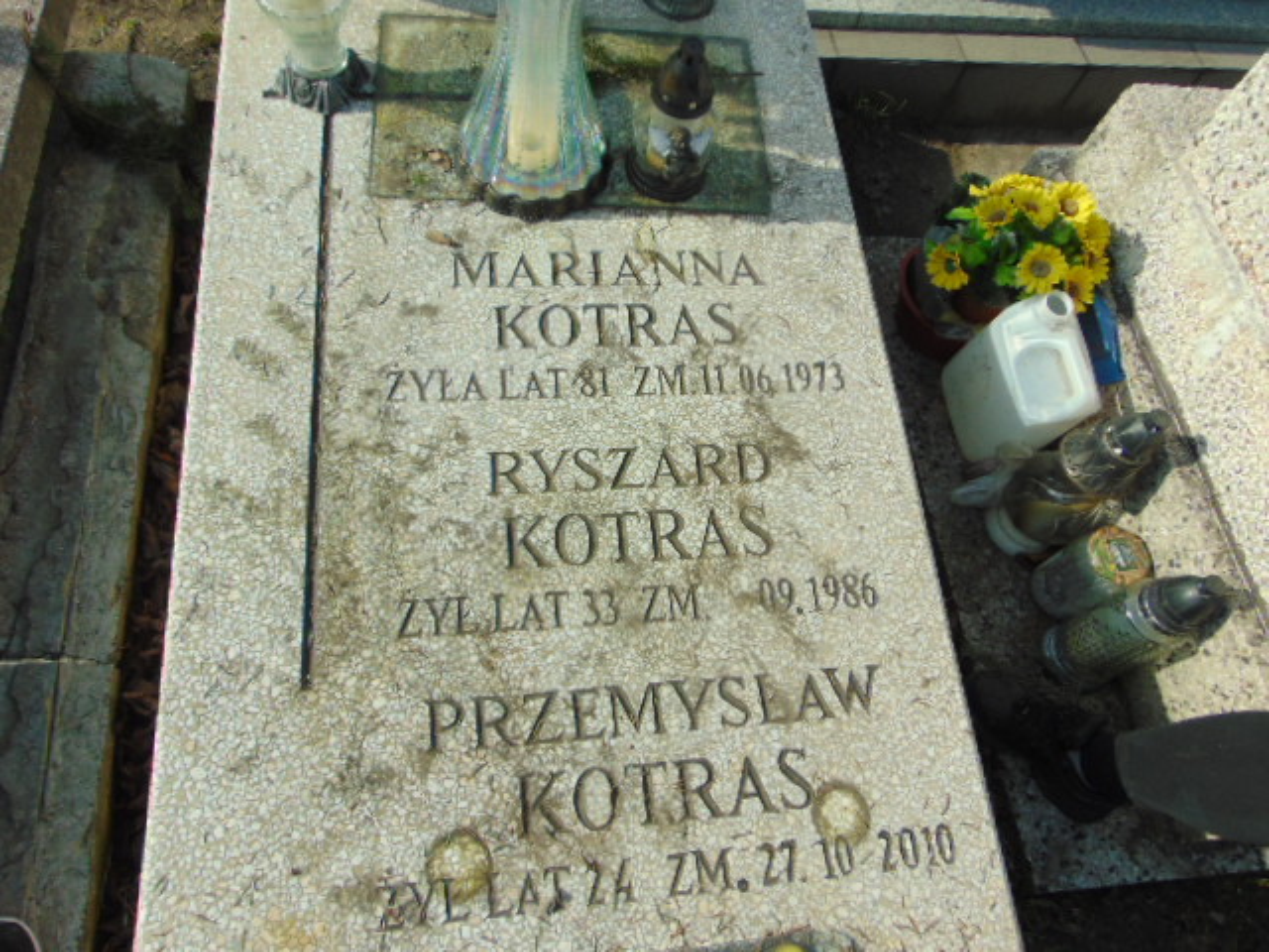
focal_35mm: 25
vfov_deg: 54.9
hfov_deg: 69.4
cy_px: 476
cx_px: 634
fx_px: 916
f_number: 7.7
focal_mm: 4.5
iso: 80
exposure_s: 1/160
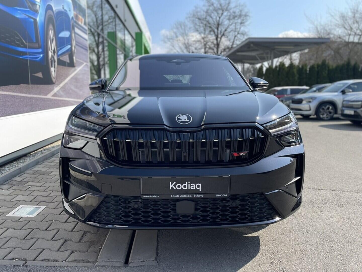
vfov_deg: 53.1
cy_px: 136
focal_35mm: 26
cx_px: 181
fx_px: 272
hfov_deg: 67.3
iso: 50
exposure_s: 1/2132
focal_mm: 4.2
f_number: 1.6
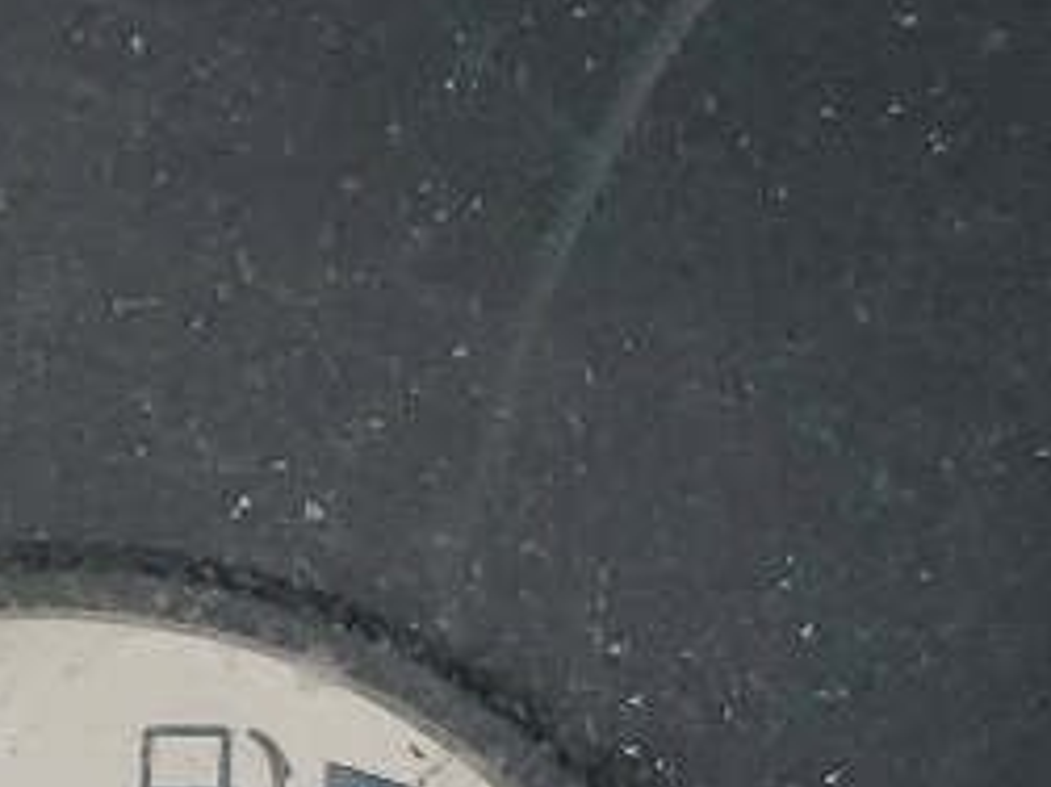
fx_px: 5038
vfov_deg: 8.7
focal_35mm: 166
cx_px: -1993
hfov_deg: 9.6
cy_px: 1193
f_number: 1.5
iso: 50
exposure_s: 1/222
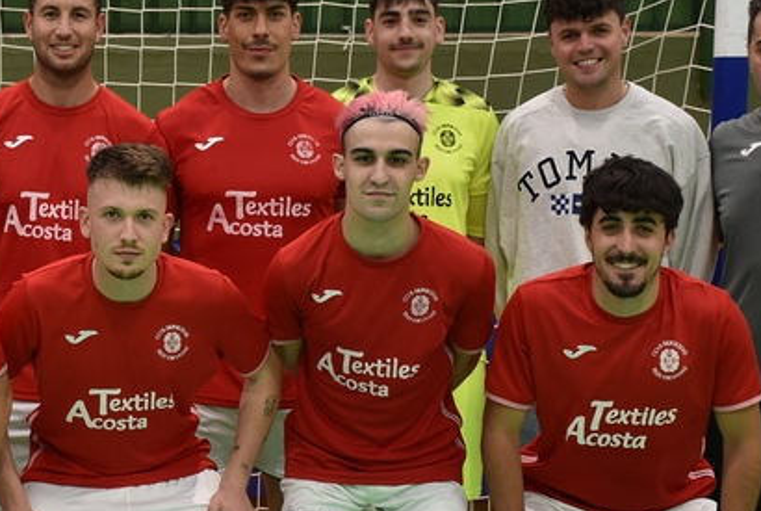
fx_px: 2647
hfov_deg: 16.2
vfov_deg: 11.0
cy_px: 349
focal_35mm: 125
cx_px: 124
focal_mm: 38
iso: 560
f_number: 4.2
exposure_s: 1/60
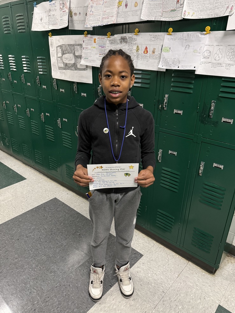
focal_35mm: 25
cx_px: 122
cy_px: 159
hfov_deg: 54.9
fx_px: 226
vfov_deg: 69.4
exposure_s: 1/60
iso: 500
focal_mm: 6.76
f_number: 1.78
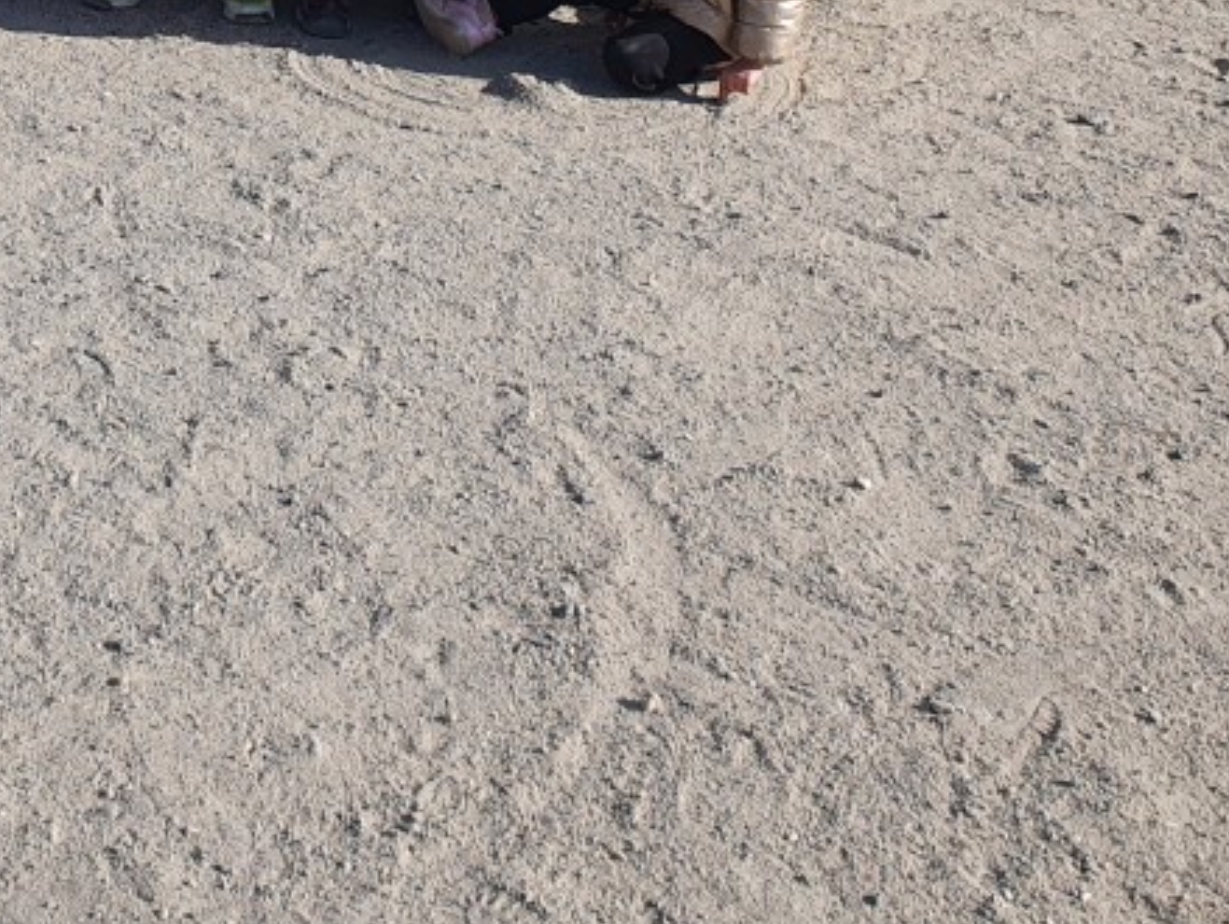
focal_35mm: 71
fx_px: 2523
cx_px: -104
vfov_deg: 19.1
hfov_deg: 25.5
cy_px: -294
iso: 50
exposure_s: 1/1640
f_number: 2.4
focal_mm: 4.32
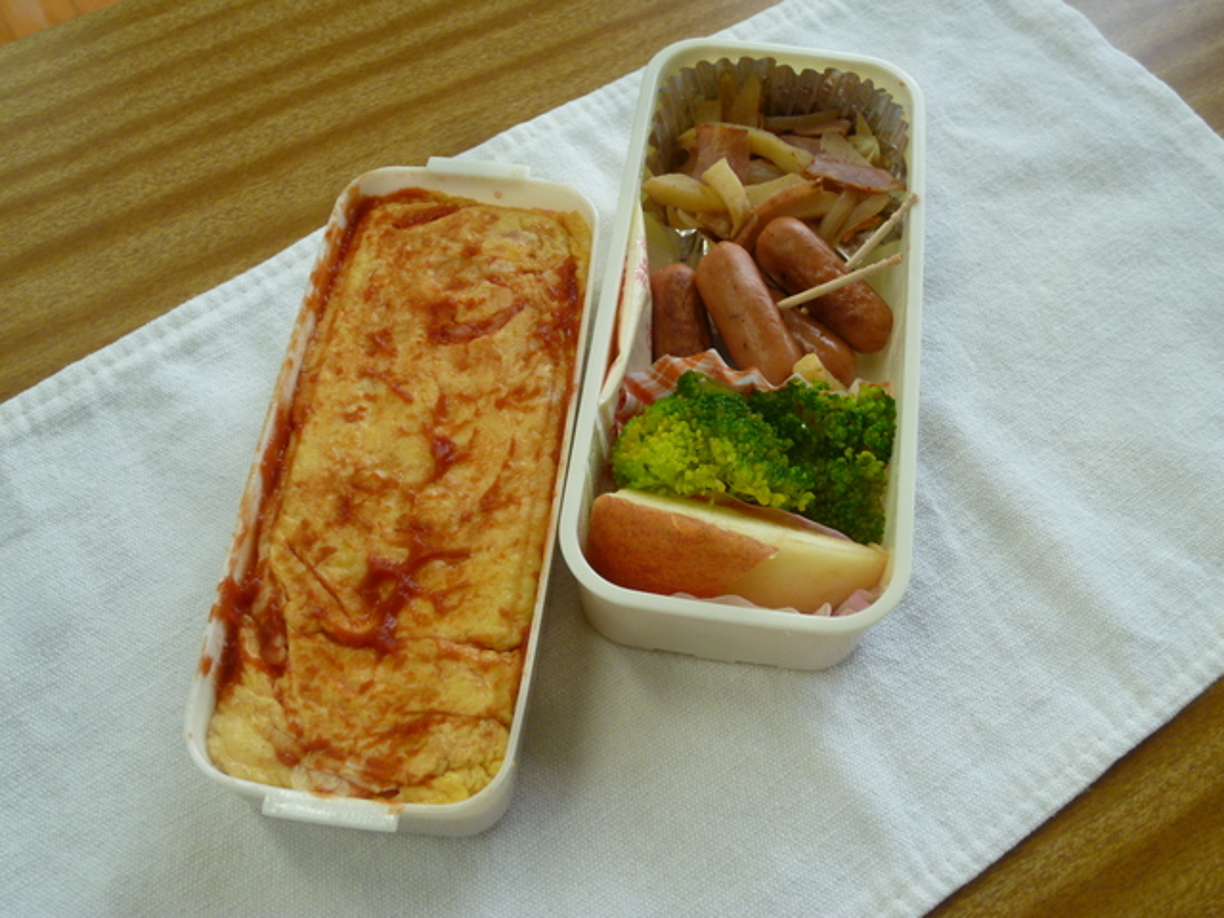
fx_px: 1202
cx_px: 612
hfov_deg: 54.0
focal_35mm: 34
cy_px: 459
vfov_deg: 41.8
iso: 125
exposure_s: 1/60
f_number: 2.8
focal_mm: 6.1
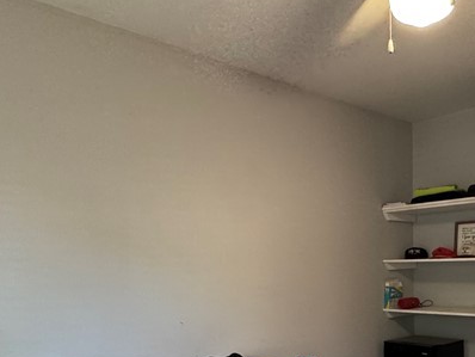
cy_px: 295
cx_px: 306
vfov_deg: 38.0
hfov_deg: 50.6
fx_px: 494
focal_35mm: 36
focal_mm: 2.22
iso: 500
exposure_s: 1/60
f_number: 2.2
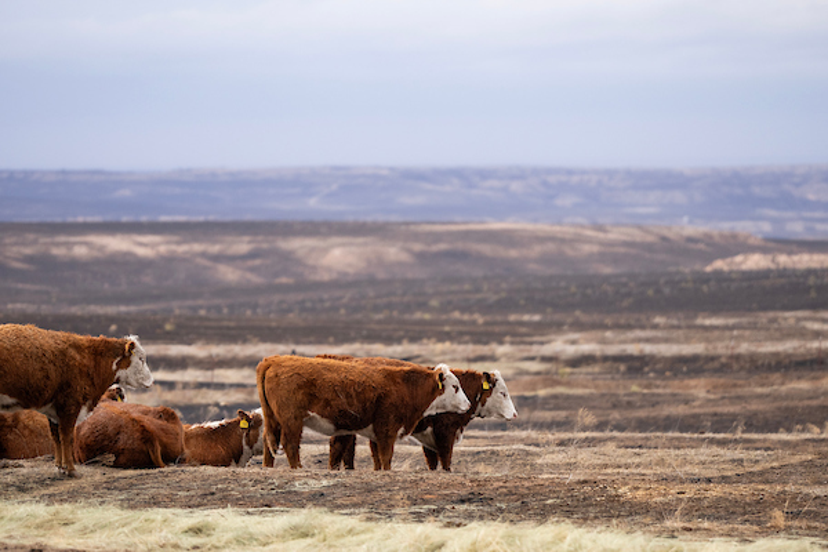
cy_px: 276
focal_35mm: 300
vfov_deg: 4.6
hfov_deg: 6.9
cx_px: 414
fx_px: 6899
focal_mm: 200
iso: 400
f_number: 2.8
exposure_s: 1/3200
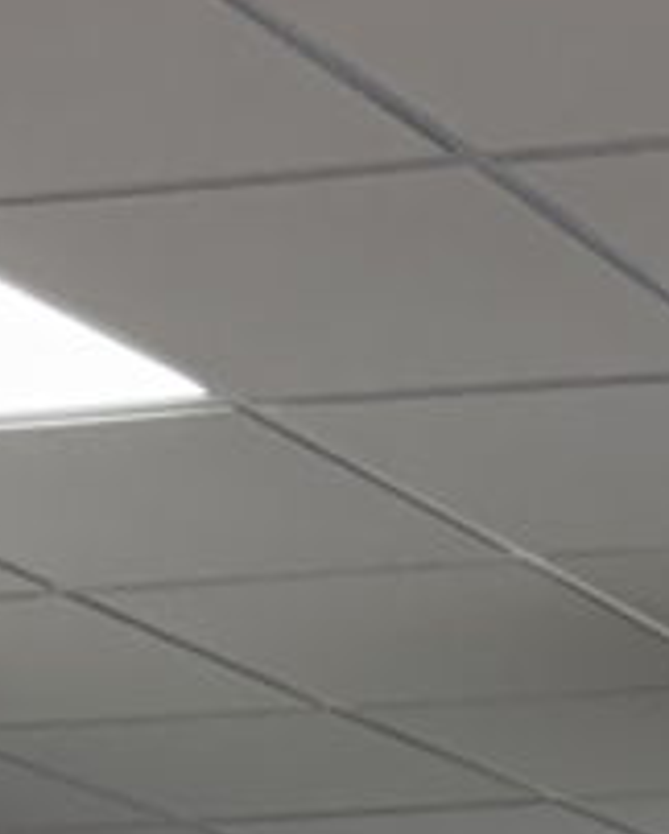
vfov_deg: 8.9
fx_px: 4300
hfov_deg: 8.0
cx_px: 1761
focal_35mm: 174
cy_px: 2560
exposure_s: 1/100
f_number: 1.78
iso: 125
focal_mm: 6.76
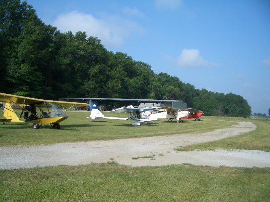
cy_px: 101
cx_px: 135
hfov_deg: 52.6
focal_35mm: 35
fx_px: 273
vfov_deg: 40.7
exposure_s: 1/640
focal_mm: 5.8
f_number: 4.3
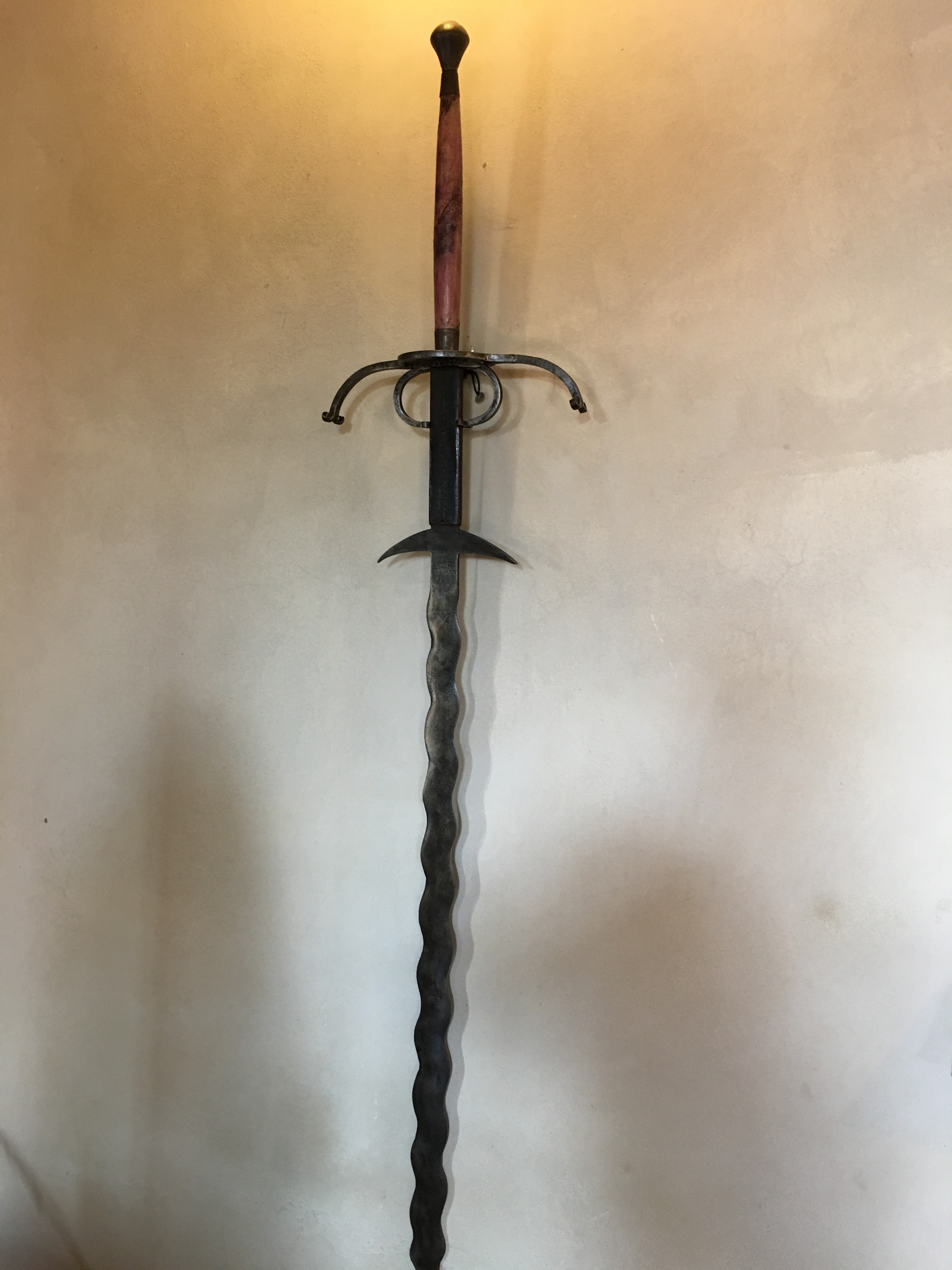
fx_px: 1063
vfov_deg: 61.7
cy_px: 635
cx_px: 476
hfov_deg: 48.2
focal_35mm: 29
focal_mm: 4.15
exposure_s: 1/33
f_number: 2.2
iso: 125
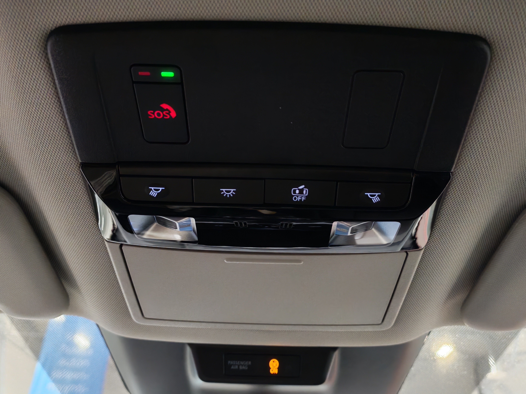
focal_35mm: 34
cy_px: 197
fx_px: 517
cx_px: 263
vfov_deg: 41.8
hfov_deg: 54.0
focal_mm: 6.12
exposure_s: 1/33
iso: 2000
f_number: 1.9
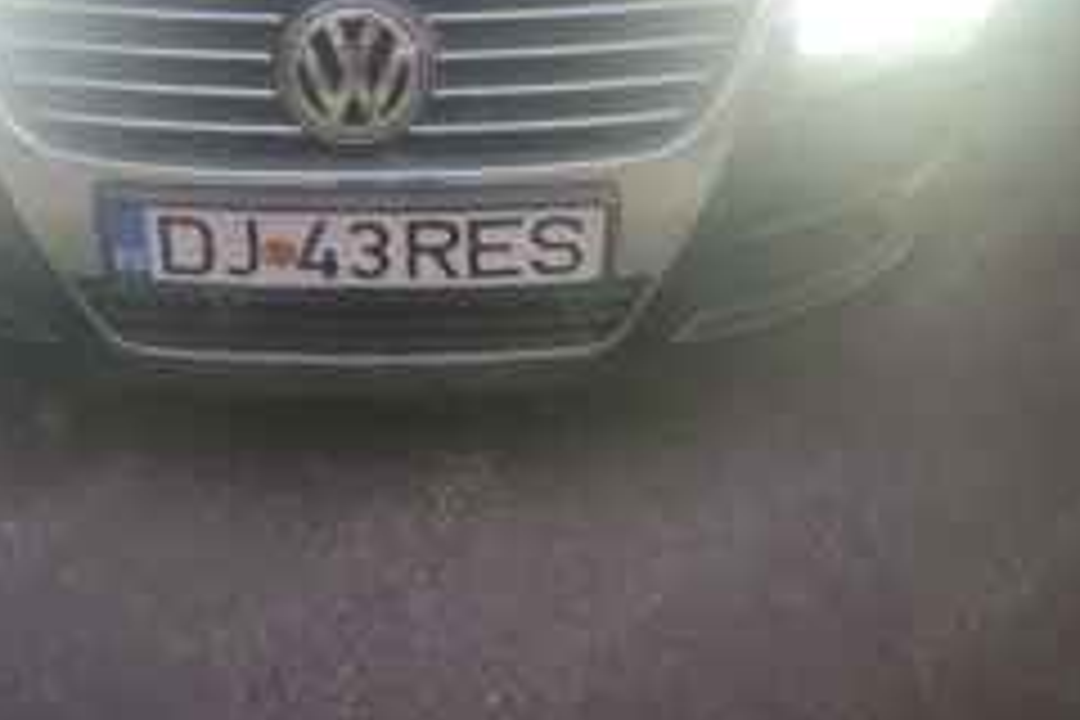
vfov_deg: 27.2
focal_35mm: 45
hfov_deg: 43.4
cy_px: -90
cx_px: 436
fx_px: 1350
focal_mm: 5.4
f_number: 1.8
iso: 320
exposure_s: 1/50
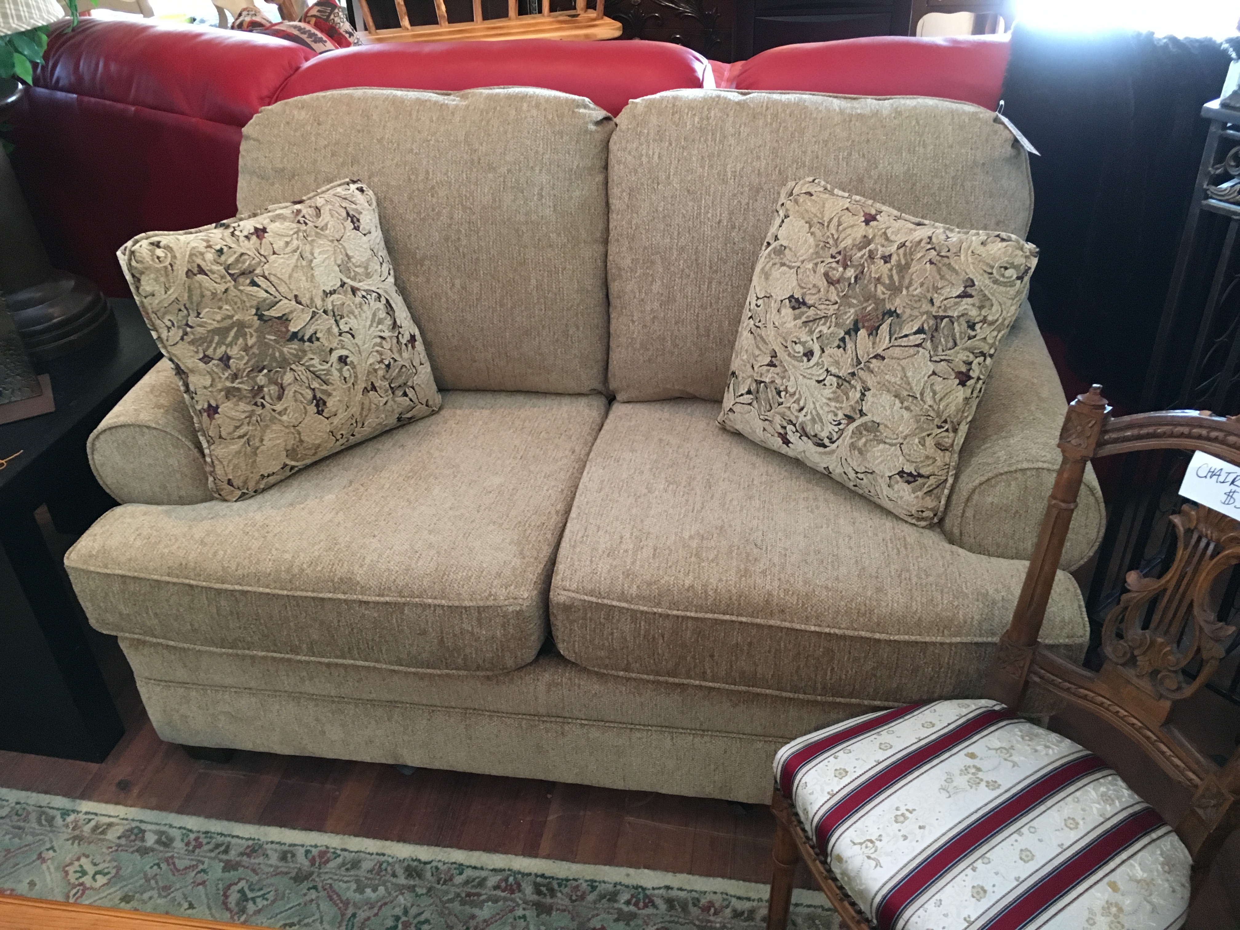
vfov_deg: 48.2
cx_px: 620
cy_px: 465
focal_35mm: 29
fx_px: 1039
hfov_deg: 61.7
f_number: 2.2
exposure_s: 1/20
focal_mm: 4.15
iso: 200
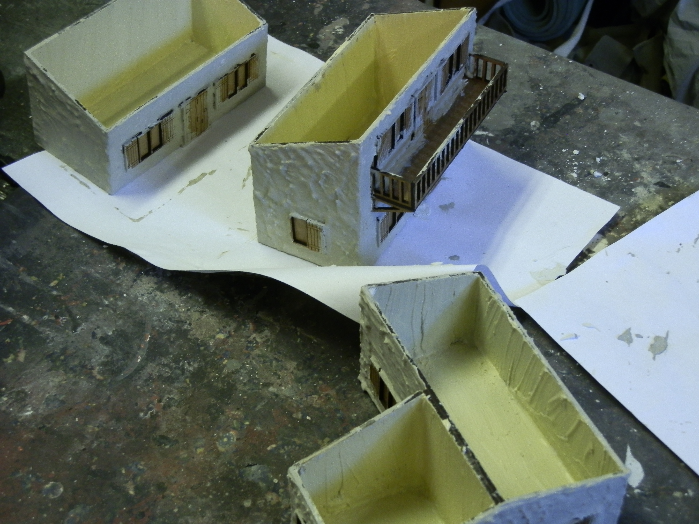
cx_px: 350
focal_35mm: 61
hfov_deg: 31.7
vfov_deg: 24.0
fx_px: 1232
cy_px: 262
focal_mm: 10.99
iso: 200
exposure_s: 1/15
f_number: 3.7
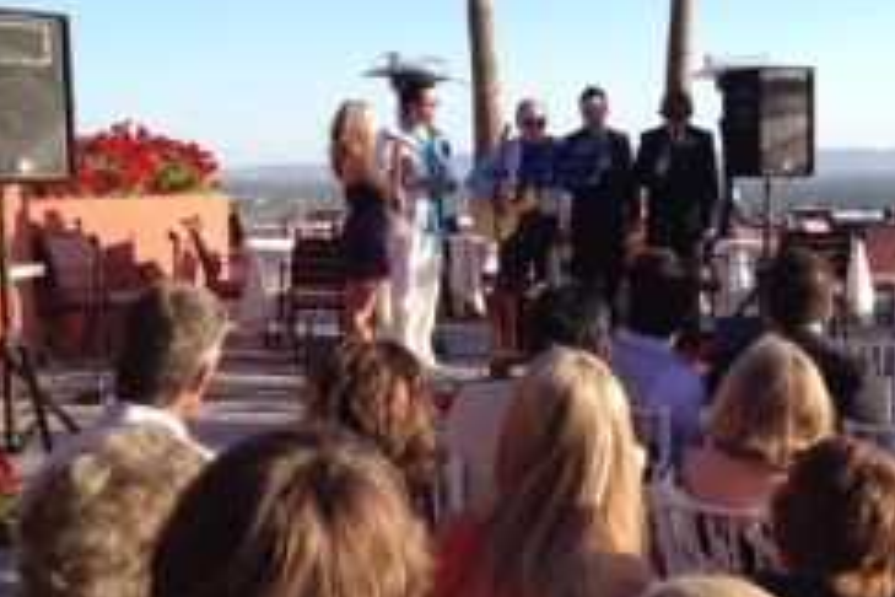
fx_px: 1492
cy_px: 280
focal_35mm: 60
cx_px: 582
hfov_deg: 33.2
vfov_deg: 22.6
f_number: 2.4
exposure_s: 1/665
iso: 64
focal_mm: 4.28
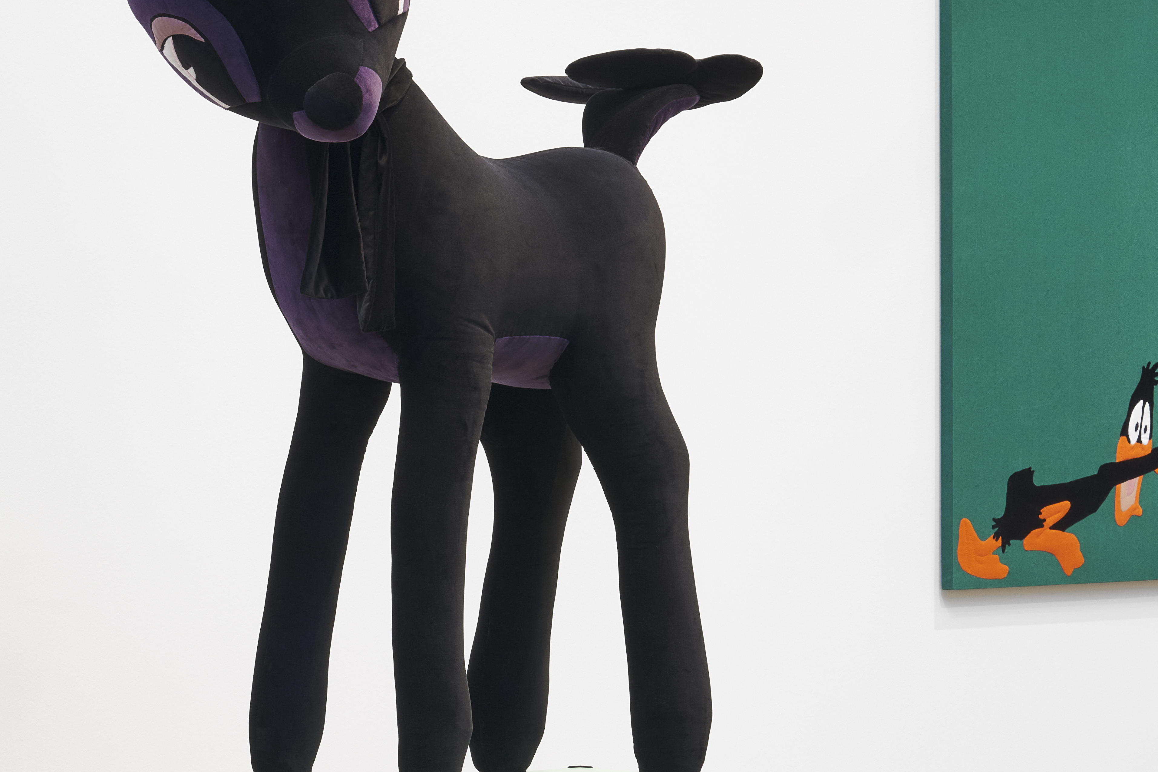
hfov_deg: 11.4
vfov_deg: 7.6
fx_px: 5822
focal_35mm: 181
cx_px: 666
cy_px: 372
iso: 200
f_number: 16
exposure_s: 1.6
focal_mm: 85
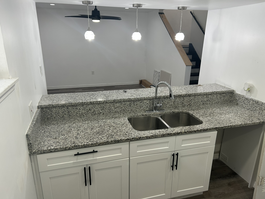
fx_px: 199
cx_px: 132
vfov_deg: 53.1
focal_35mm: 26
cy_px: 100
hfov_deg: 67.3
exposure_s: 1/120
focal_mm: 5.7
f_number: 1.5
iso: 64
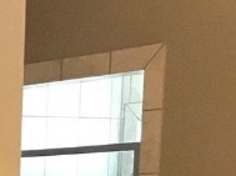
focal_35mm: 152
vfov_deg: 8.8
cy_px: 431
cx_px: -248
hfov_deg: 11.6
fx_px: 1034
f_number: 1.8
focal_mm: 3.99
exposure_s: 1/8
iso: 100
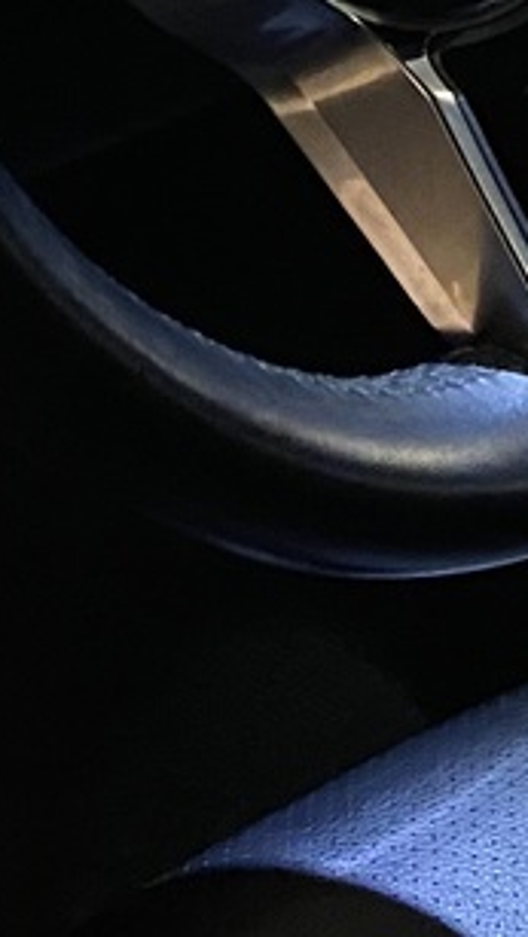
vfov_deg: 15.1
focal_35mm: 133
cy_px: -391
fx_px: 3306
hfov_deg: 9.1
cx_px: 421
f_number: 1.8
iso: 640
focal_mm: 4.25
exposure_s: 1/25
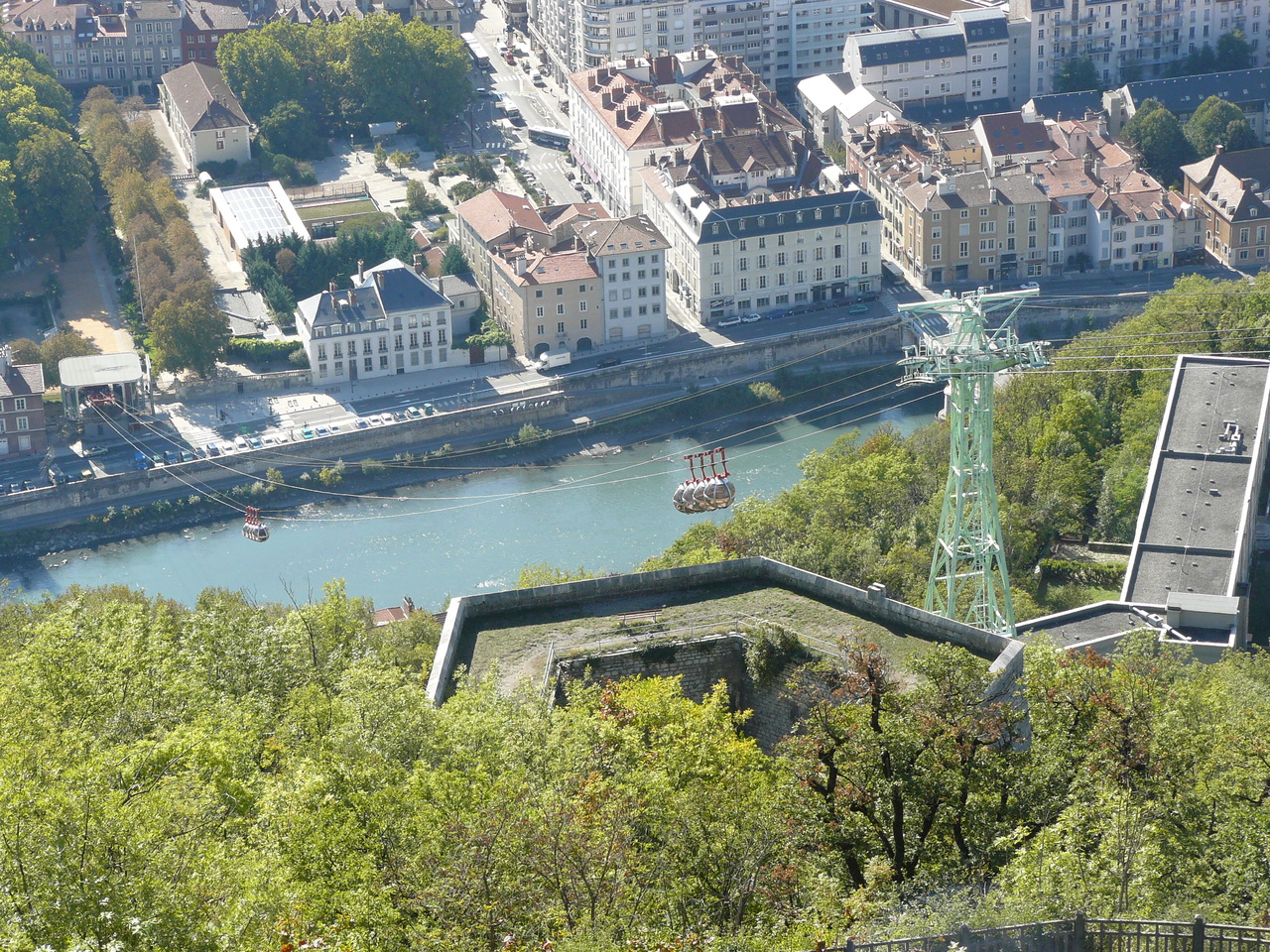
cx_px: 635
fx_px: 3816
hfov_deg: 18.9
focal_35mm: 104
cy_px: 476
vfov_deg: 14.2
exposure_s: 1/250
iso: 100
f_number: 4.5
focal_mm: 17.3
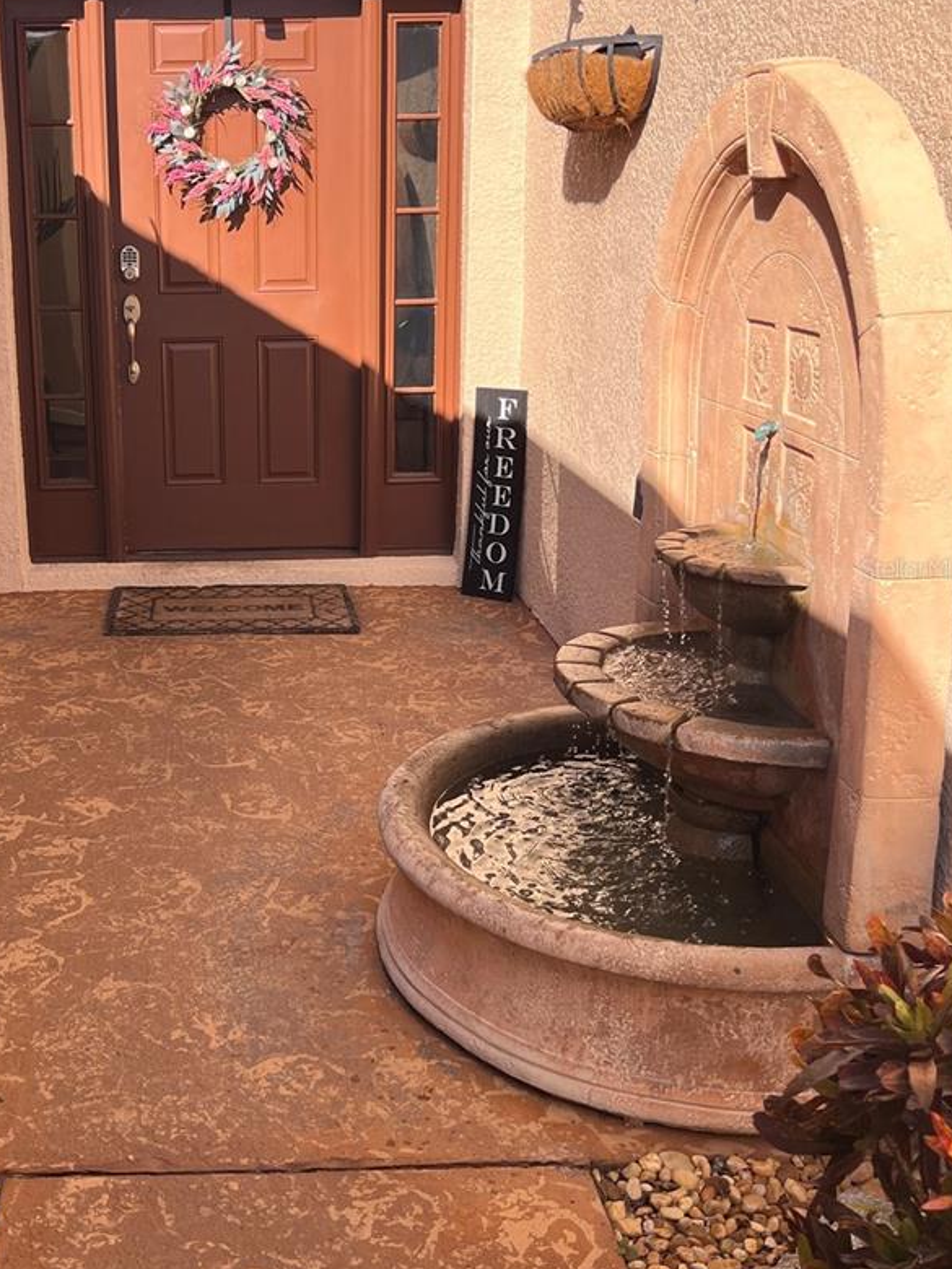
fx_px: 1467
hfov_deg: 35.2
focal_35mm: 40
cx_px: 244
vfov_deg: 46.7
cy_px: 568
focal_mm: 5.1
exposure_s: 1/1028
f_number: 1.6
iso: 50
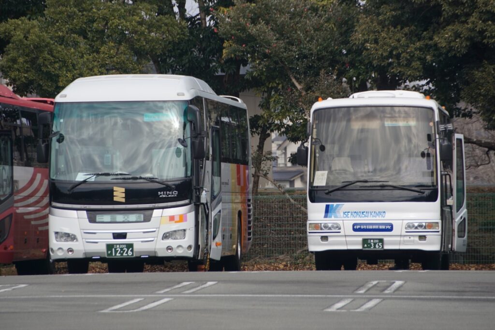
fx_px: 4127
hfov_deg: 6.9
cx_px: 248
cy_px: 165
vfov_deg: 4.6
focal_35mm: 300
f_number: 6.3
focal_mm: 200
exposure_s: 1/320
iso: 100
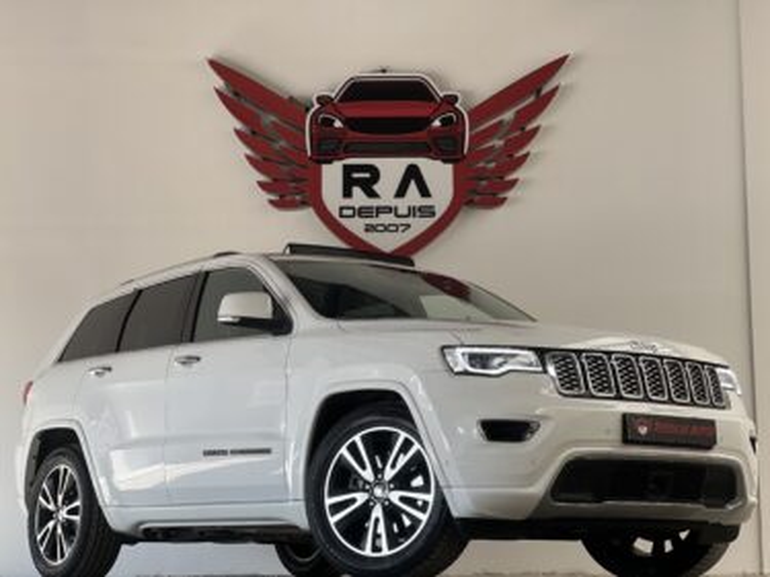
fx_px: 1712
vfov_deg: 19.1
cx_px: 385
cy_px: 288
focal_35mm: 77
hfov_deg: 25.3
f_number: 2.8
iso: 80
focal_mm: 9
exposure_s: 1/121
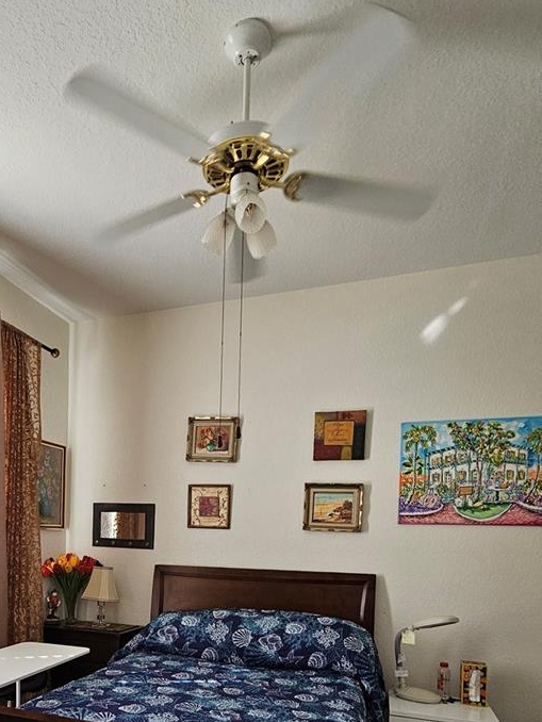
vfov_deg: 68.8
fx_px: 480
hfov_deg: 57.5
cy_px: 547
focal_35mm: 23
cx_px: 177
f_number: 2.2
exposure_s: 1/60
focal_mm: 2.2
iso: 64
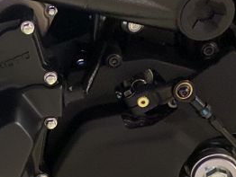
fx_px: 717
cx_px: 16
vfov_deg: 13.9
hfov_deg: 18.3
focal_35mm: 105
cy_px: 174
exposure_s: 1/25
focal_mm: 4.25
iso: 640
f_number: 1.8
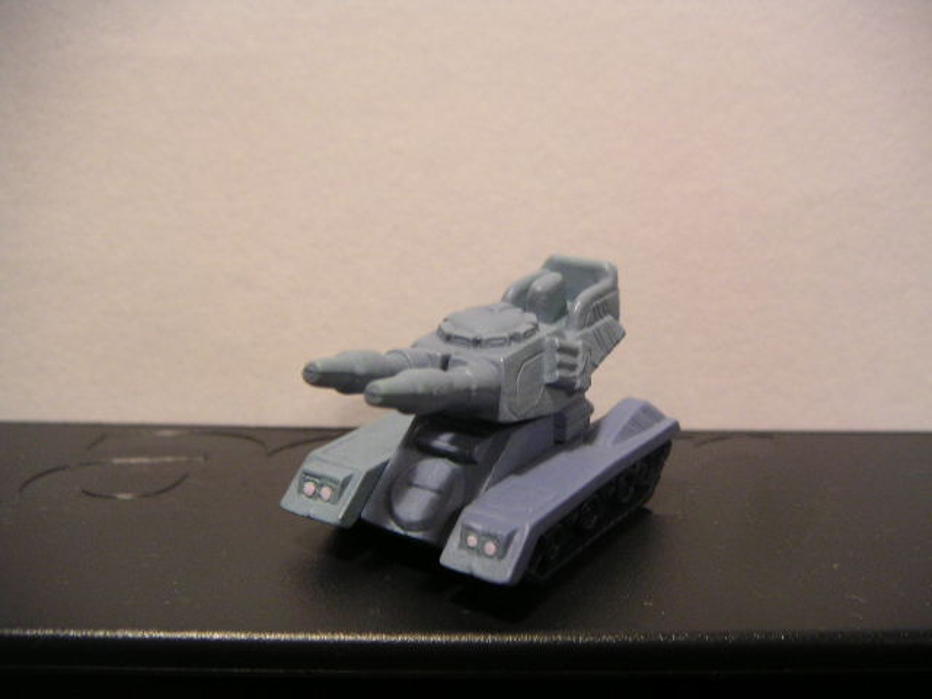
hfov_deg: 42.9
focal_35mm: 44
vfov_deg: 32.9
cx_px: 466
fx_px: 1185
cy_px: 350
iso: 100
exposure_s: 1/3
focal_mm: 6.8
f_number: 2.9
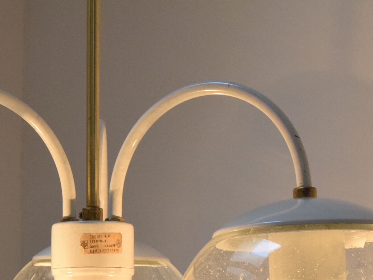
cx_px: 109
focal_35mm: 107
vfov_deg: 13.7
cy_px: 272
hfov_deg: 18.3
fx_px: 1153
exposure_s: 1/100
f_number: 11
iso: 1600
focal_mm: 30
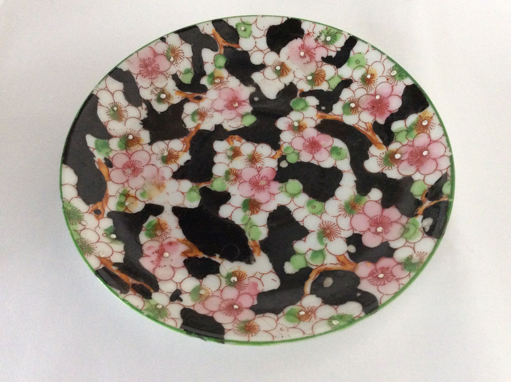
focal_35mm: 32
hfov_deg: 56.9
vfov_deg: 44.1
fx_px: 472
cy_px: 191
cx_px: 256
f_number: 2.4
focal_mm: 3.3
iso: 320
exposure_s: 1/25
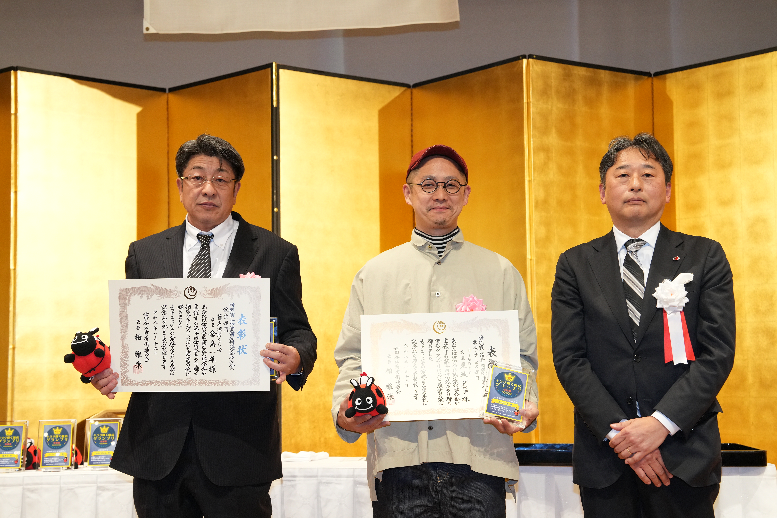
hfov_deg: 28.8
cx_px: 388
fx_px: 1511
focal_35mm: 70
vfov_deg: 19.5
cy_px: 259
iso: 2500
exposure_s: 1/200
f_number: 5.6
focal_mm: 70
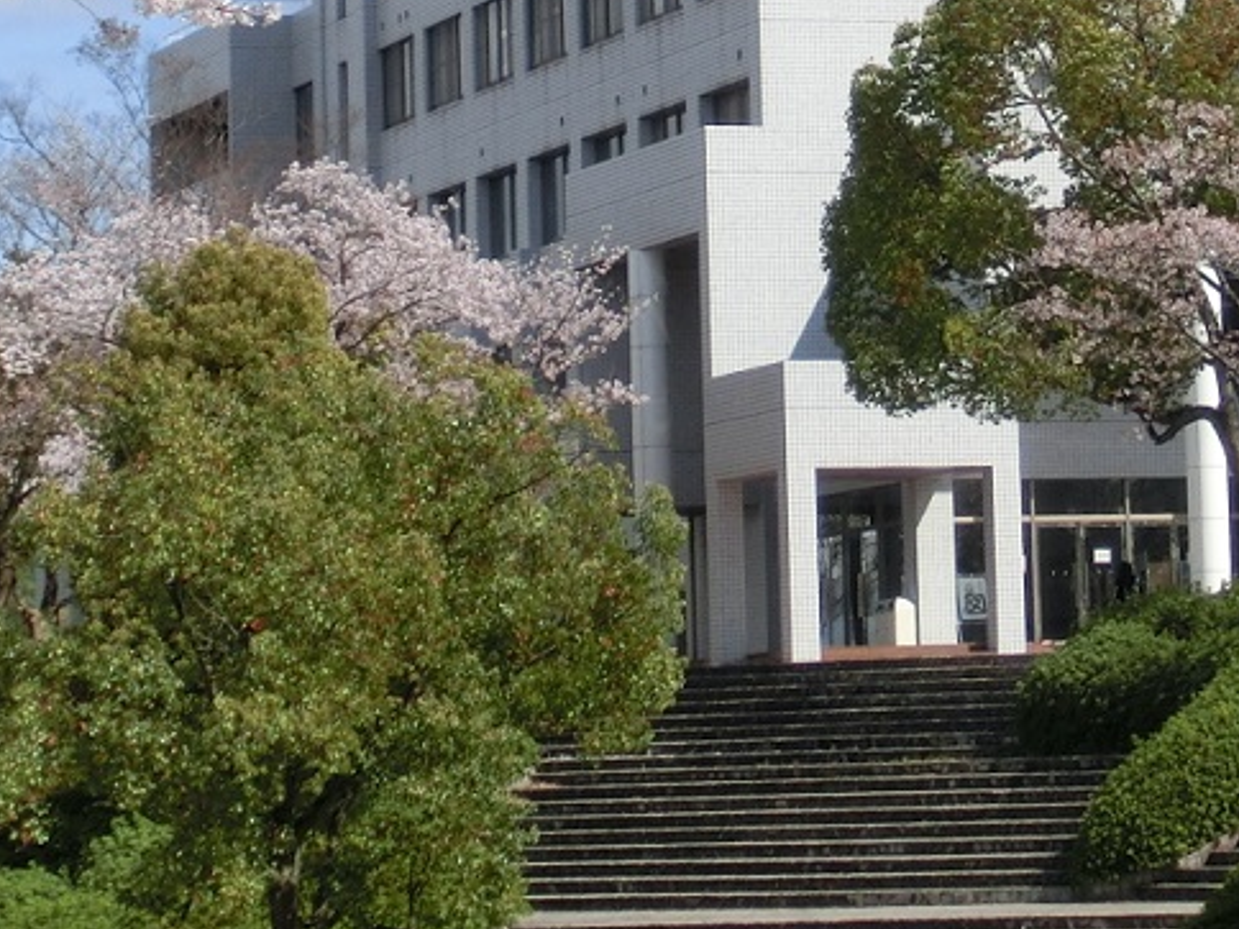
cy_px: 183
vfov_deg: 8.4
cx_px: 843
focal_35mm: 176
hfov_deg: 11.2
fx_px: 6300
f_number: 4.3
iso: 80
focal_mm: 9.16
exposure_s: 1/800
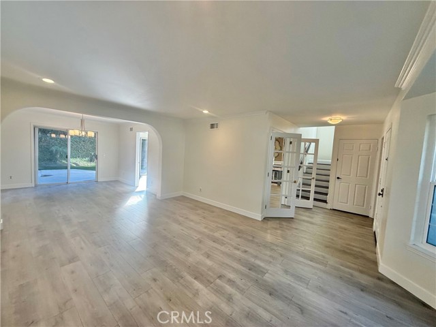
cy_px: 164
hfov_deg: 102.1
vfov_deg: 85.7
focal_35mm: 14
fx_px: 176
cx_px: 218
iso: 100
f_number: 2.2
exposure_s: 1/120
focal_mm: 2.22
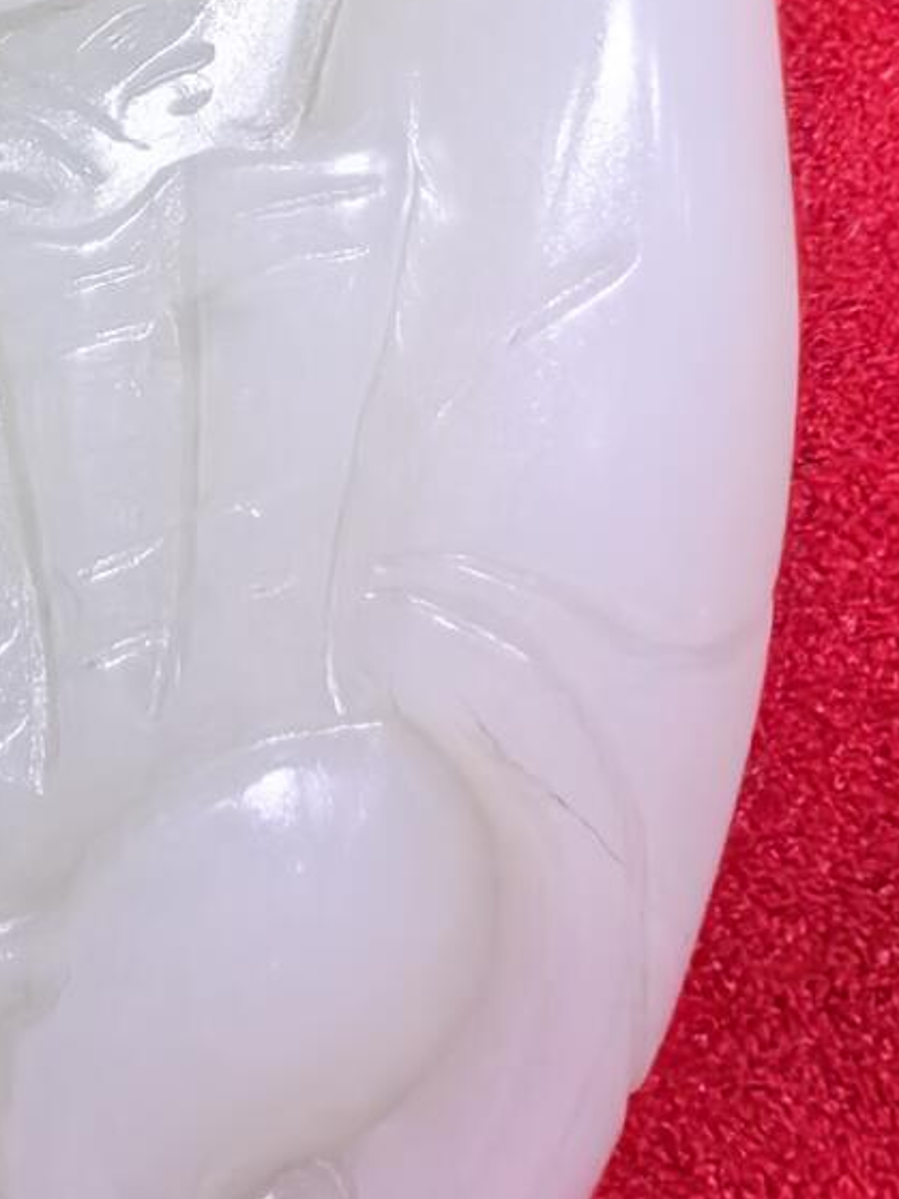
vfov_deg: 22.5
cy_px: 491
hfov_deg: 16.4
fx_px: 3014
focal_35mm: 87
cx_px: -105
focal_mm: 1.95
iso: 160
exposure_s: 1/100
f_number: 2.2
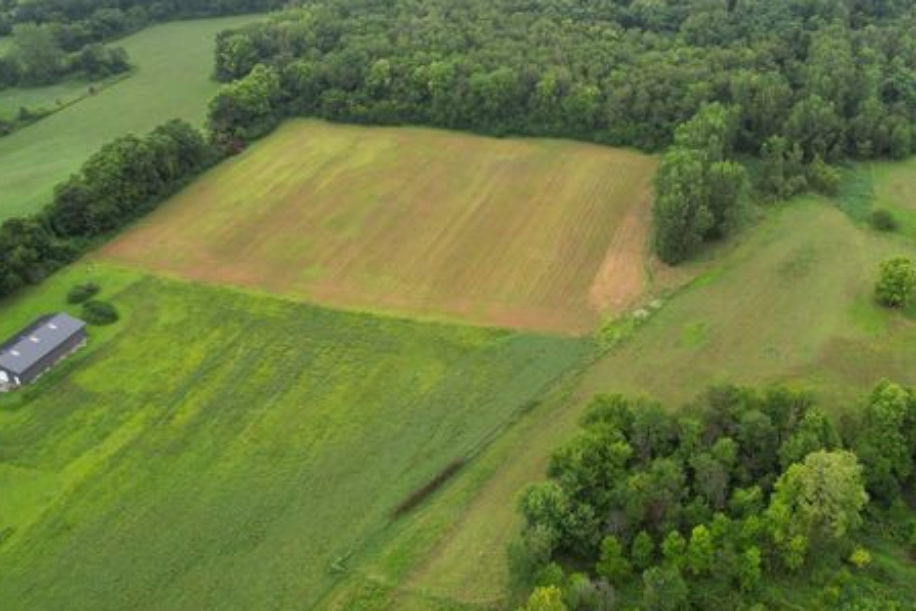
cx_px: 572
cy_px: 212
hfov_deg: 58.0
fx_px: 814
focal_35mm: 32
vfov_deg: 40.7
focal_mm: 8.38
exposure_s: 1/800
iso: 110
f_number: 2.8
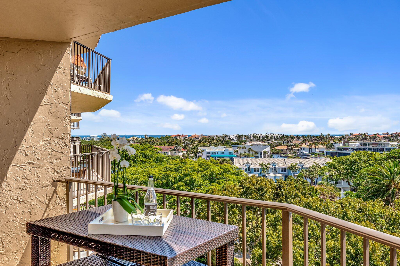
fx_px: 356
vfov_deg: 41.1
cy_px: 133
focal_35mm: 32
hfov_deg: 58.7
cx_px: 200
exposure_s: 1/1250
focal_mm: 21.9
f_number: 8
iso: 500
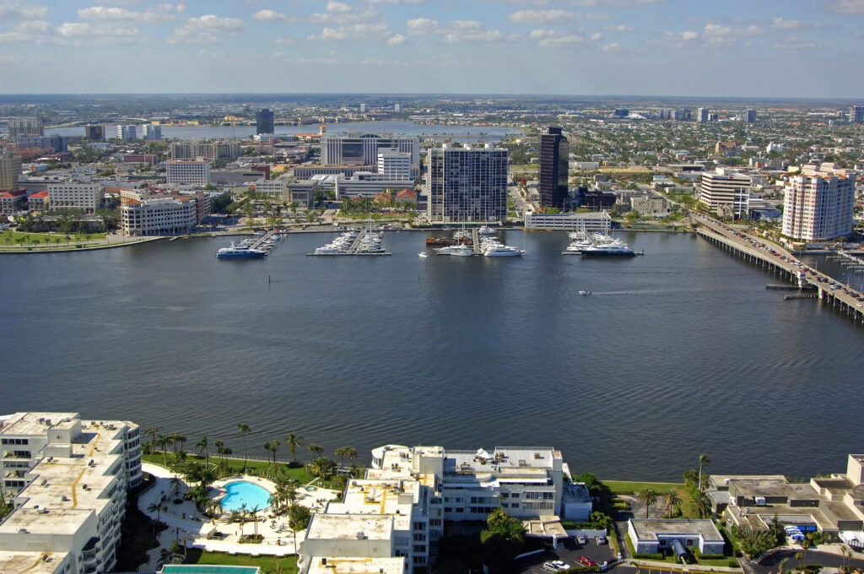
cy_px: 287
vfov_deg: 30.8
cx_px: 432
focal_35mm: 44
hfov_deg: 45.0
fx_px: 1043
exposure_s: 1/1000
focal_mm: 29
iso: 400
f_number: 8
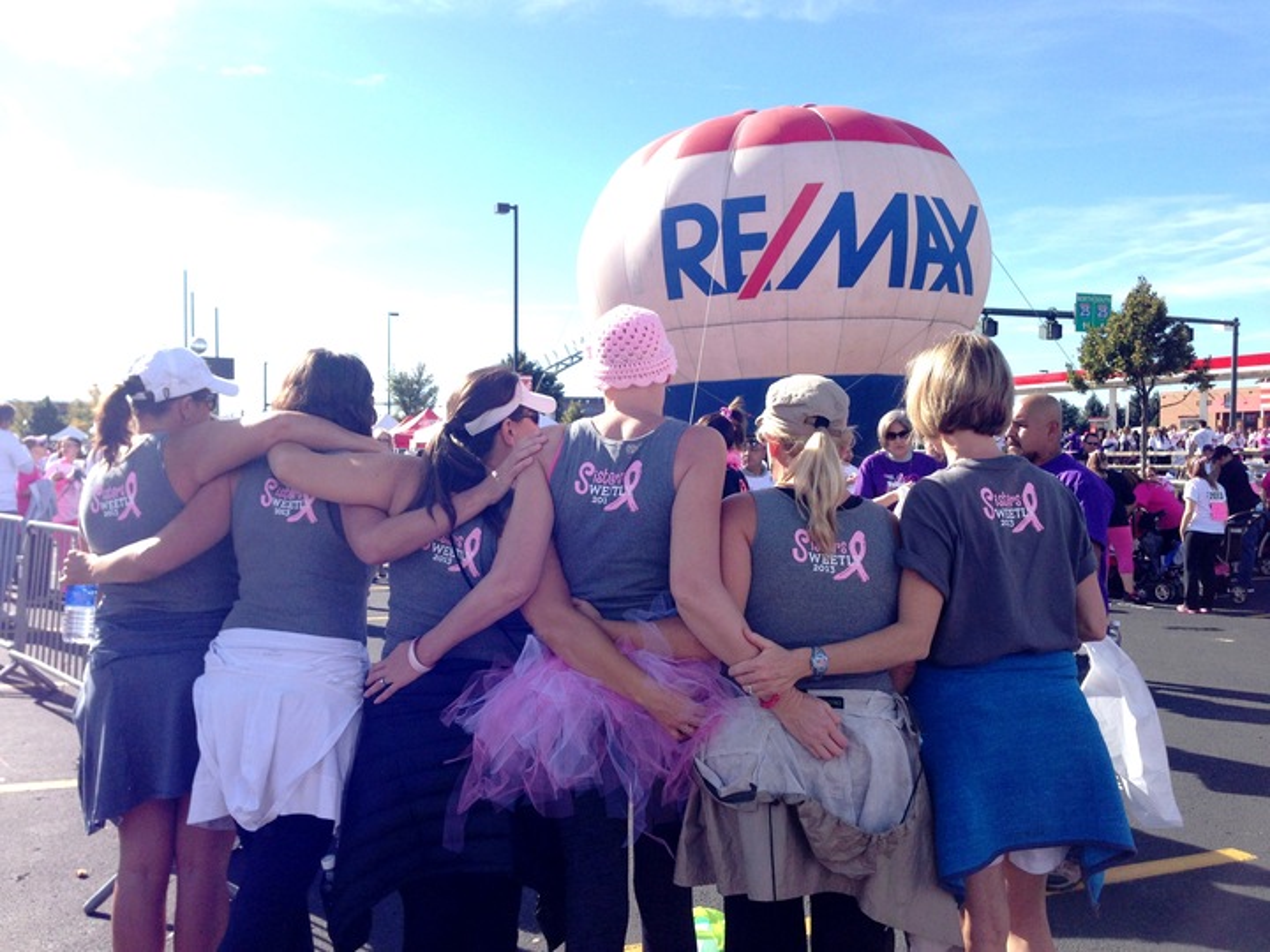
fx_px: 1211
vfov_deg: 42.9
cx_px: 635
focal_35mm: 33
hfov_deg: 55.4
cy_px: 476
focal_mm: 4.12
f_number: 2.4
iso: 50
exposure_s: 1/753
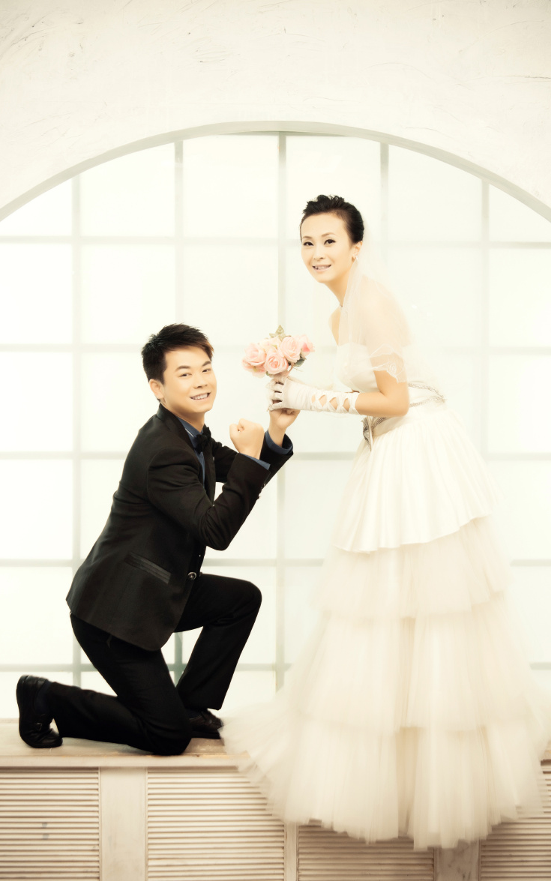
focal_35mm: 53
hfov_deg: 24.4
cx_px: 268
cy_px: 444
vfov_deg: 38.2
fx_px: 1273
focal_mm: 34
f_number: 6.3
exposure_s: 1/80
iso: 200
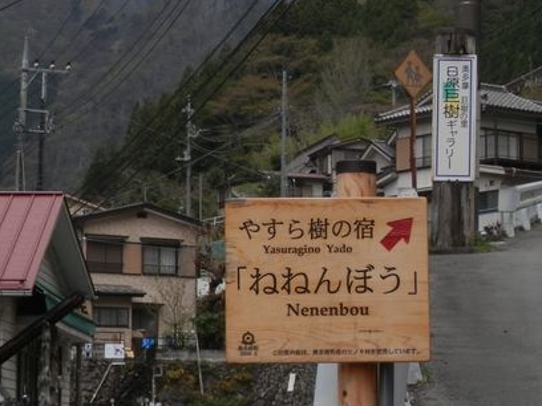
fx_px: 1660
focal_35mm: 106
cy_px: 204
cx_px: 311
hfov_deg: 18.5
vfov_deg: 14.0
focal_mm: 9.8
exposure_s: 1/100
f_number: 4.1
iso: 80
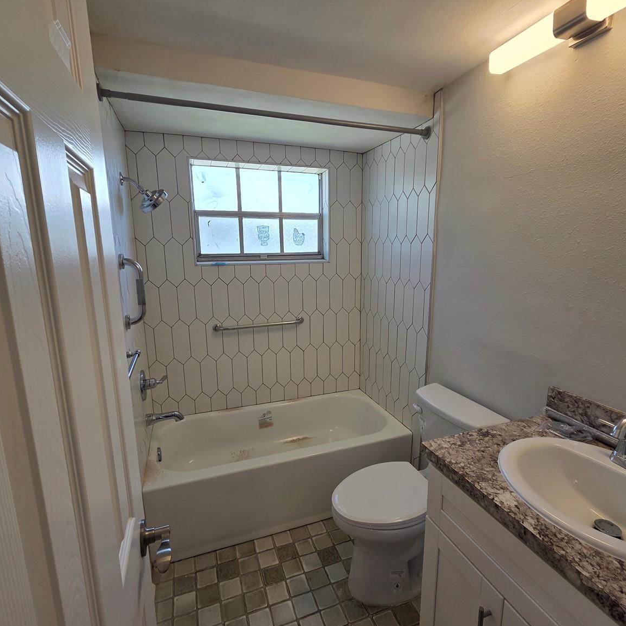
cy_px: 316
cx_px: 321
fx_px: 327
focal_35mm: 16
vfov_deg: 87.4
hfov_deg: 87.4
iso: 64
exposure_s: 1/120
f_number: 2.2
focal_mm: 2.2
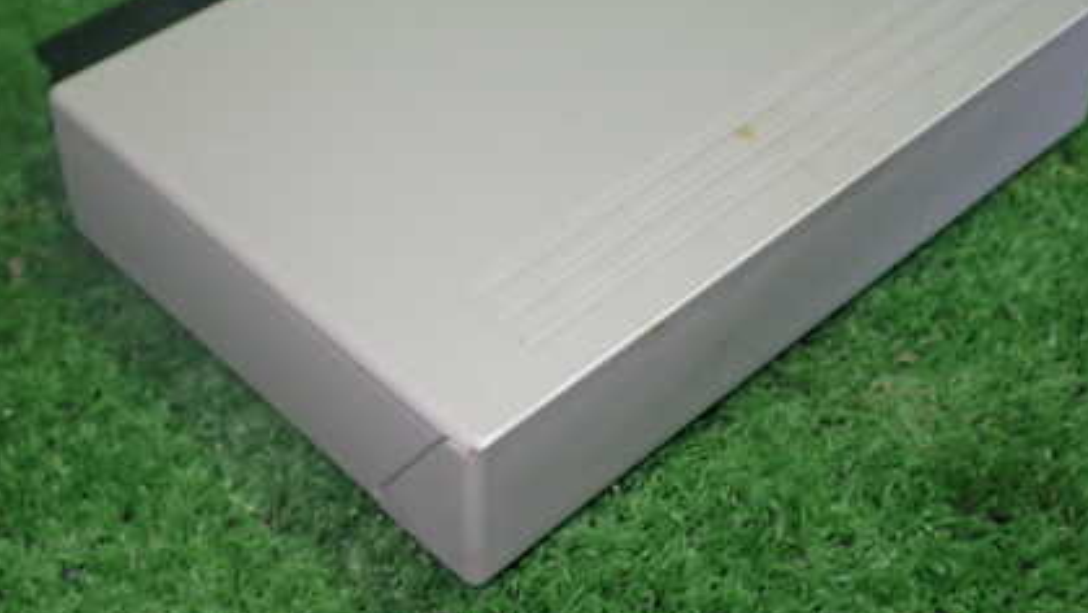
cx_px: 550
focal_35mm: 64
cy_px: 218
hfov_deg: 32.8
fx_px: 1847
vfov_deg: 18.8
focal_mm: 7.31
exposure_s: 1/40
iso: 320
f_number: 2.8
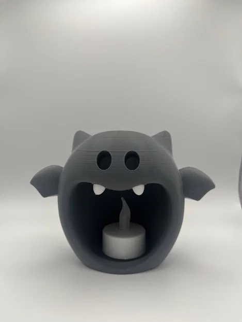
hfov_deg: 53.1
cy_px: 161
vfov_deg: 67.3
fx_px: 242
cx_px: 121
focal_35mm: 26
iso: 40
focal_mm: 5.1
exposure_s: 1/290
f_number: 1.6
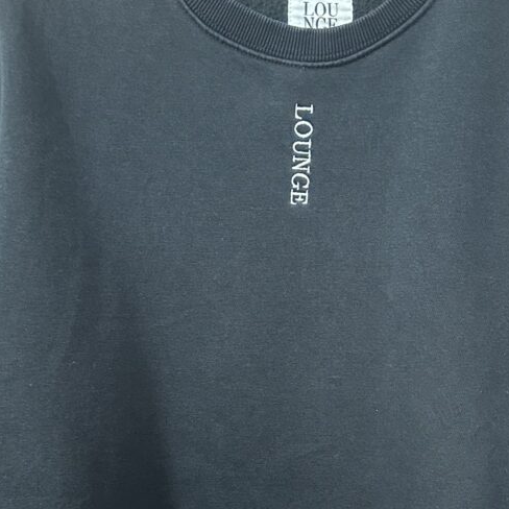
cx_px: 319
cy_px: 437
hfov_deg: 29.4
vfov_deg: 28.6
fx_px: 965
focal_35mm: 58
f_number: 1.78
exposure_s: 1/33
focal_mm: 6.86
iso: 640
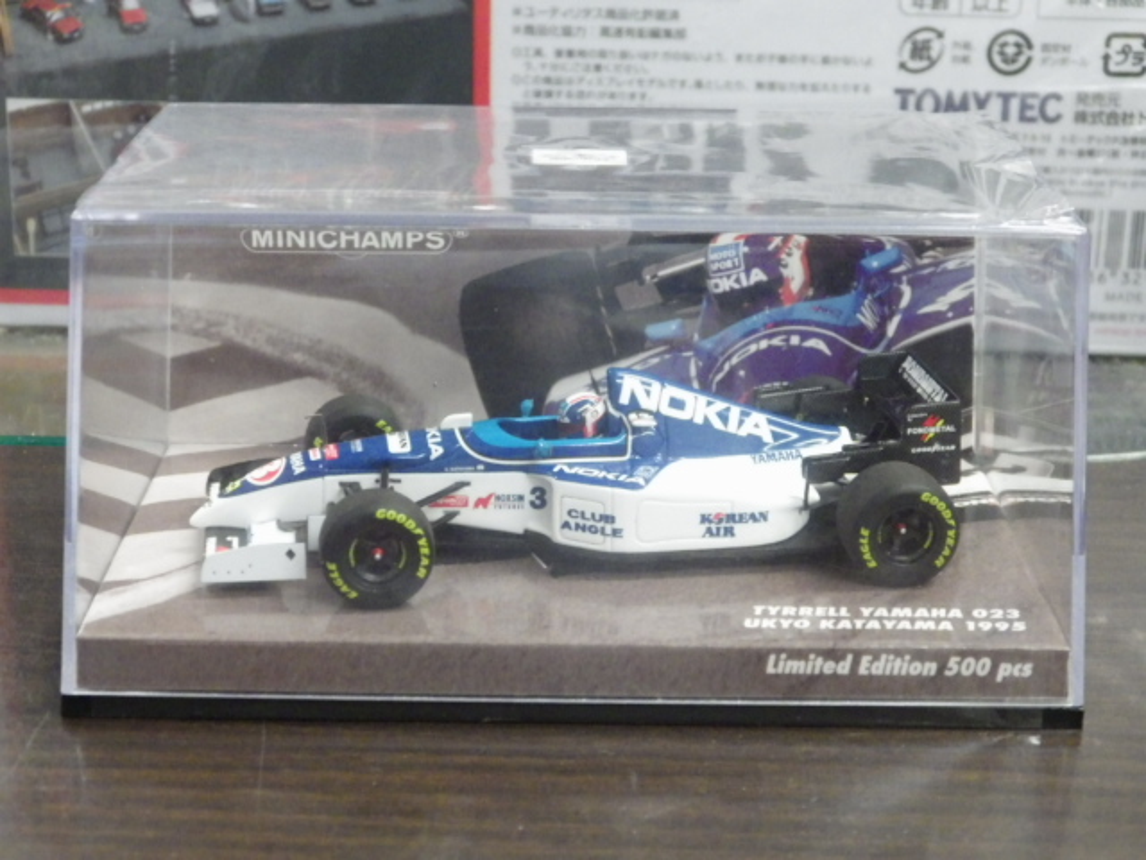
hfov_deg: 27.4
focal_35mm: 71
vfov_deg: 20.7
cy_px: 430
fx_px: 2351
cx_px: 573
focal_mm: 12.8
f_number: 4.2
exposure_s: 1/25
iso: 1250
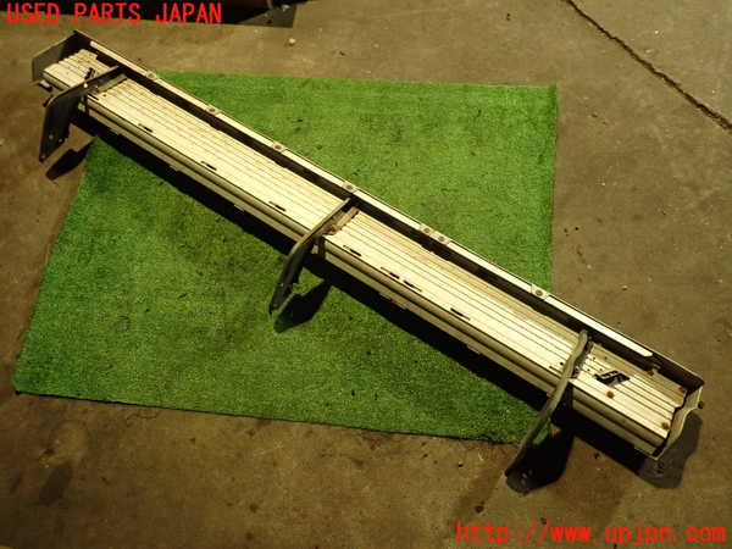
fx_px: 529
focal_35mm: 25
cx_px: 366
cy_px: 274
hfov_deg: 69.4
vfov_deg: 54.9
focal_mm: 4.5
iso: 400
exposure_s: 1/30
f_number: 2
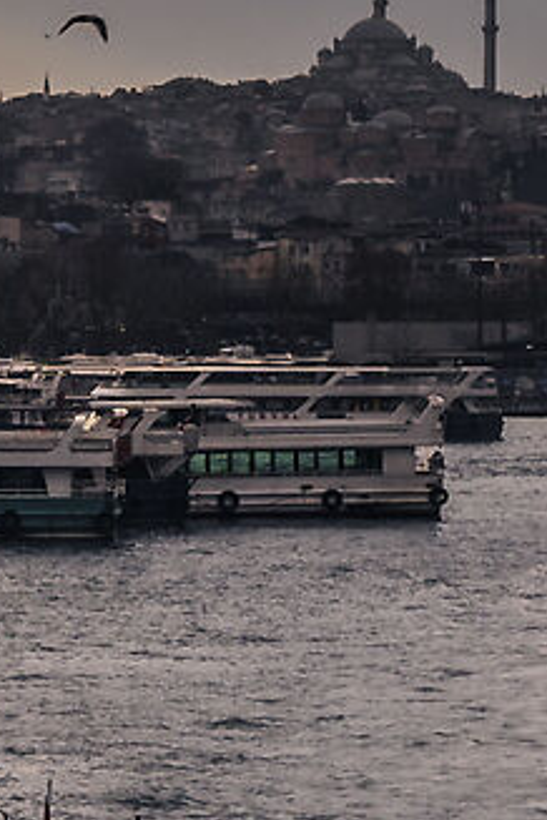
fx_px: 5857
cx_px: -1280
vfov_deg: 8.0
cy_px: 559
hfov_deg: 5.0
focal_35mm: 257
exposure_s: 1/125
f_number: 7.1
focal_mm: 35
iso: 125
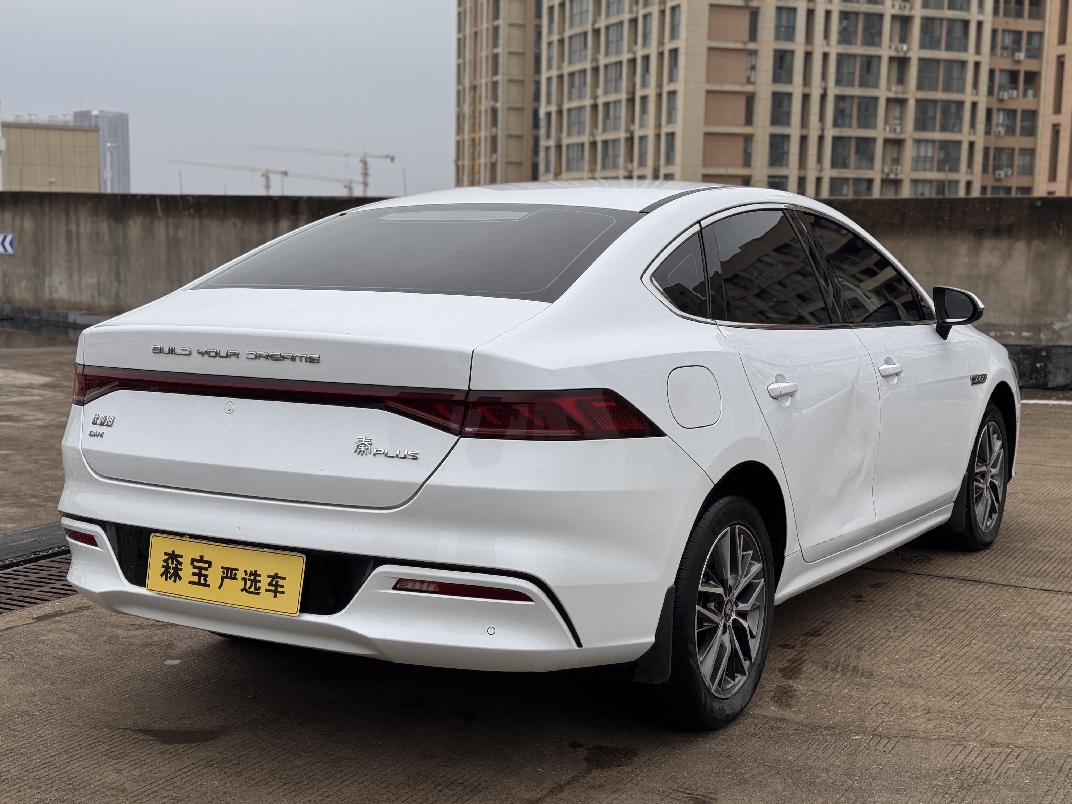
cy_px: 402
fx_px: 1486
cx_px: 536
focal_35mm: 48
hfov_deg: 39.7
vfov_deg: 30.3
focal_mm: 6.76
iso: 64
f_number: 1.78
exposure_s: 1/2331
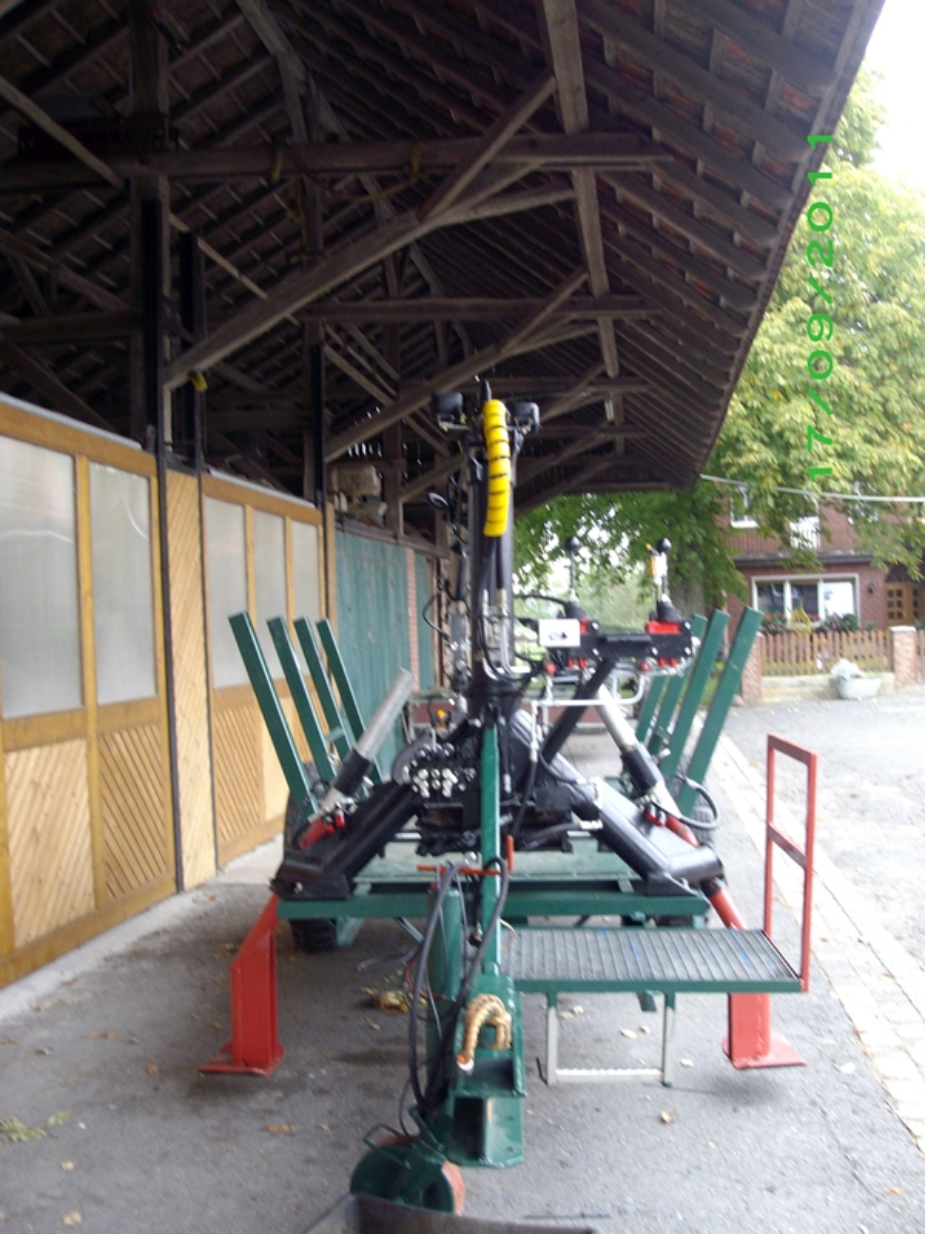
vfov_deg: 51.4
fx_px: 1283
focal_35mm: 36
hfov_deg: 39.7
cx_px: 462
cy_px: 617
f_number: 2.7
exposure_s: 1/50
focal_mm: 6
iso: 160
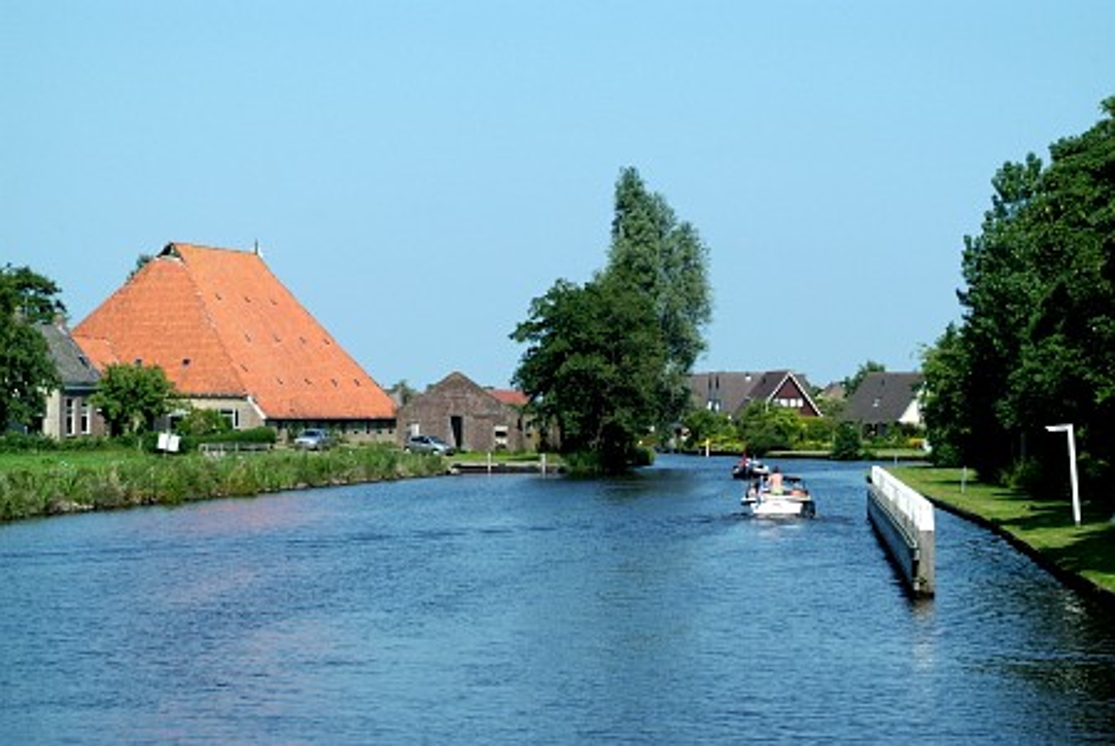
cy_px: 373
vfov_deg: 13.1
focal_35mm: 105
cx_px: 558
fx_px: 3255
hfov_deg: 19.4
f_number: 4.8
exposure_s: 1/2000
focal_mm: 70
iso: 400
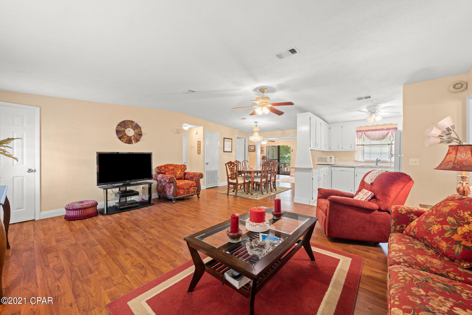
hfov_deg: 108.3
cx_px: 236
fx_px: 170
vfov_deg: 85.4
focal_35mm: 13
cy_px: 158
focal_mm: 13
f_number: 7.1
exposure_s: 2
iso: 500
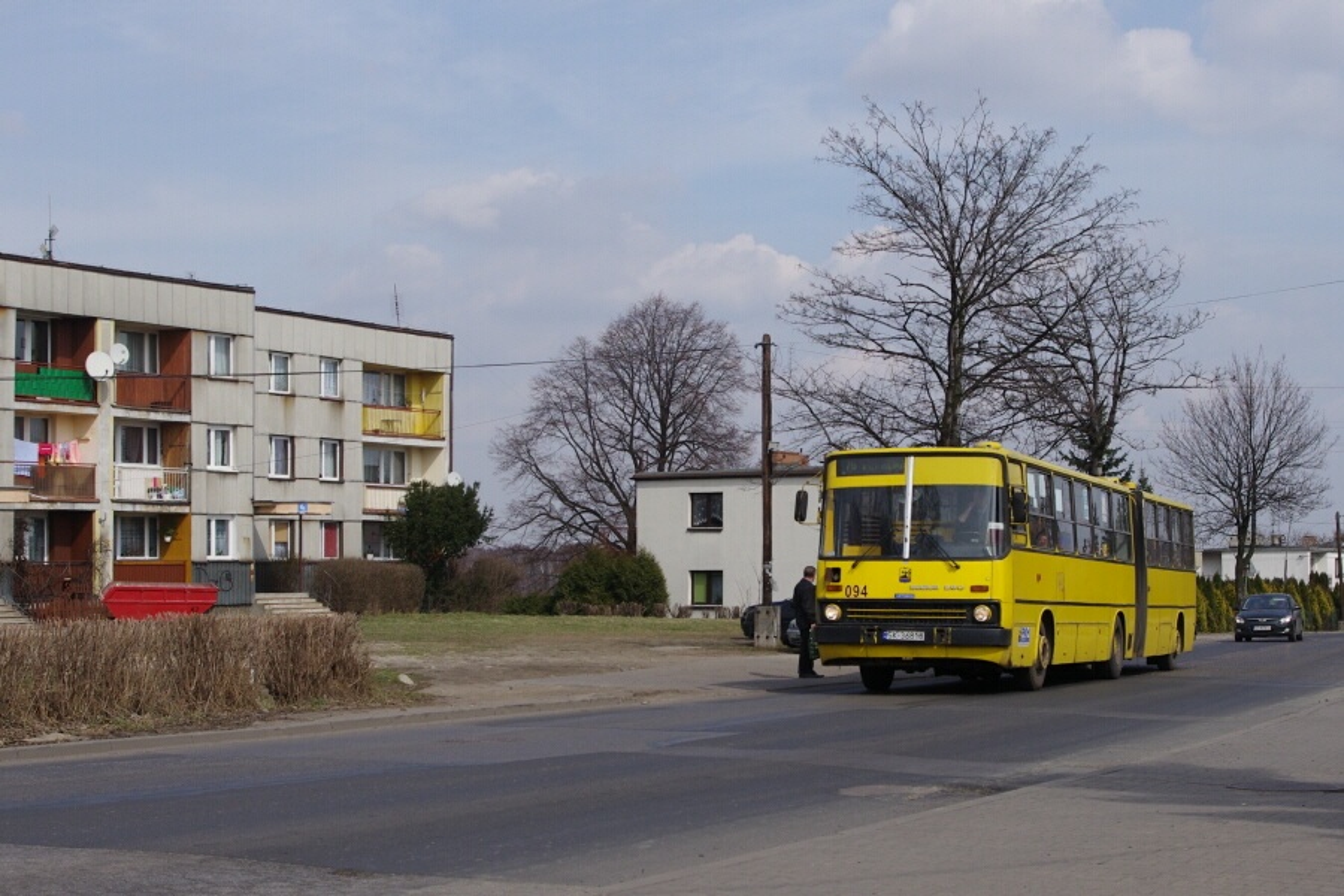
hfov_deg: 38.2
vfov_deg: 26.0
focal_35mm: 52
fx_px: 1941
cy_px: 448
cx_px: 672
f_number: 7.1
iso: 200
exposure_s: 1/640
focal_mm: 35
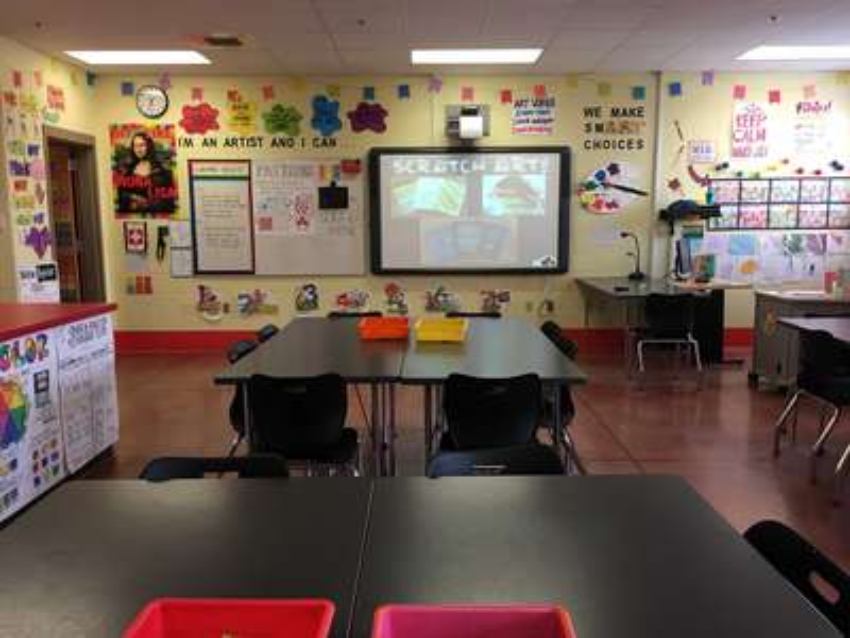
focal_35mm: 29
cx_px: 425
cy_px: 319
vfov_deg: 48.2
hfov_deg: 61.7
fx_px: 712
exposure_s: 1/15
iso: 32
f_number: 2.2
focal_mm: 4.15
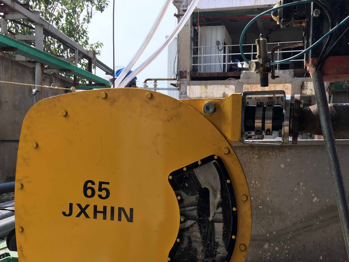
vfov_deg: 34.8
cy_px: 177
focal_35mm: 41
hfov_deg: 45.7
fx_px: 413
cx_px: 191
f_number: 2.2
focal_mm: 4.15
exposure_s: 1/565
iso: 25
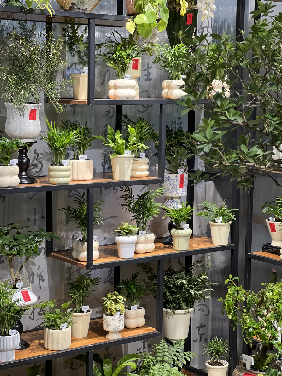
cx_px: 141
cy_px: 188
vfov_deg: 25.3
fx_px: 836
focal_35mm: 77
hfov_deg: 19.1
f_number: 2.8
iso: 160
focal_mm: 9
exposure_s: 1/33
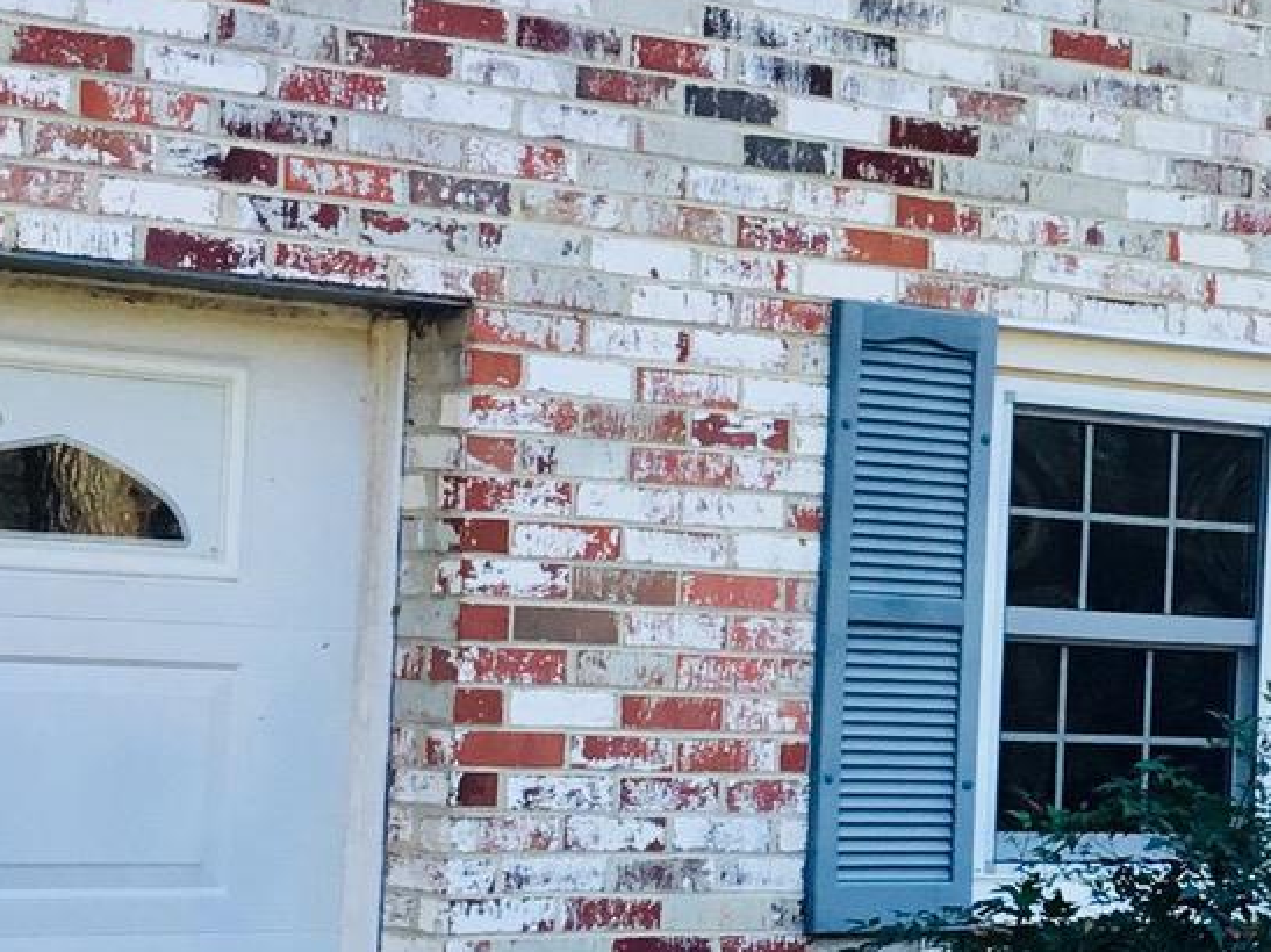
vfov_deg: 12.8
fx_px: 4258
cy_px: 569
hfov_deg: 16.5
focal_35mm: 116
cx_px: 1352
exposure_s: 1/132
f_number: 2.4
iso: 25
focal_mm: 3.3
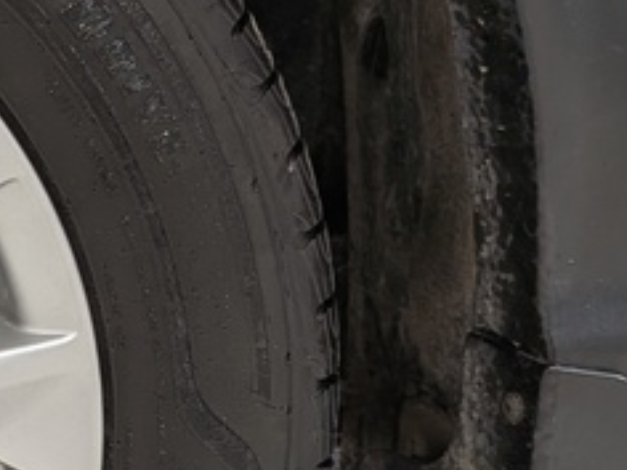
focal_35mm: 104
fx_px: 1884
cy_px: 353
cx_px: -502
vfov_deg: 14.2
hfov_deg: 16.0
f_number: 1.7
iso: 27
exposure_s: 1/181
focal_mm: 4.53
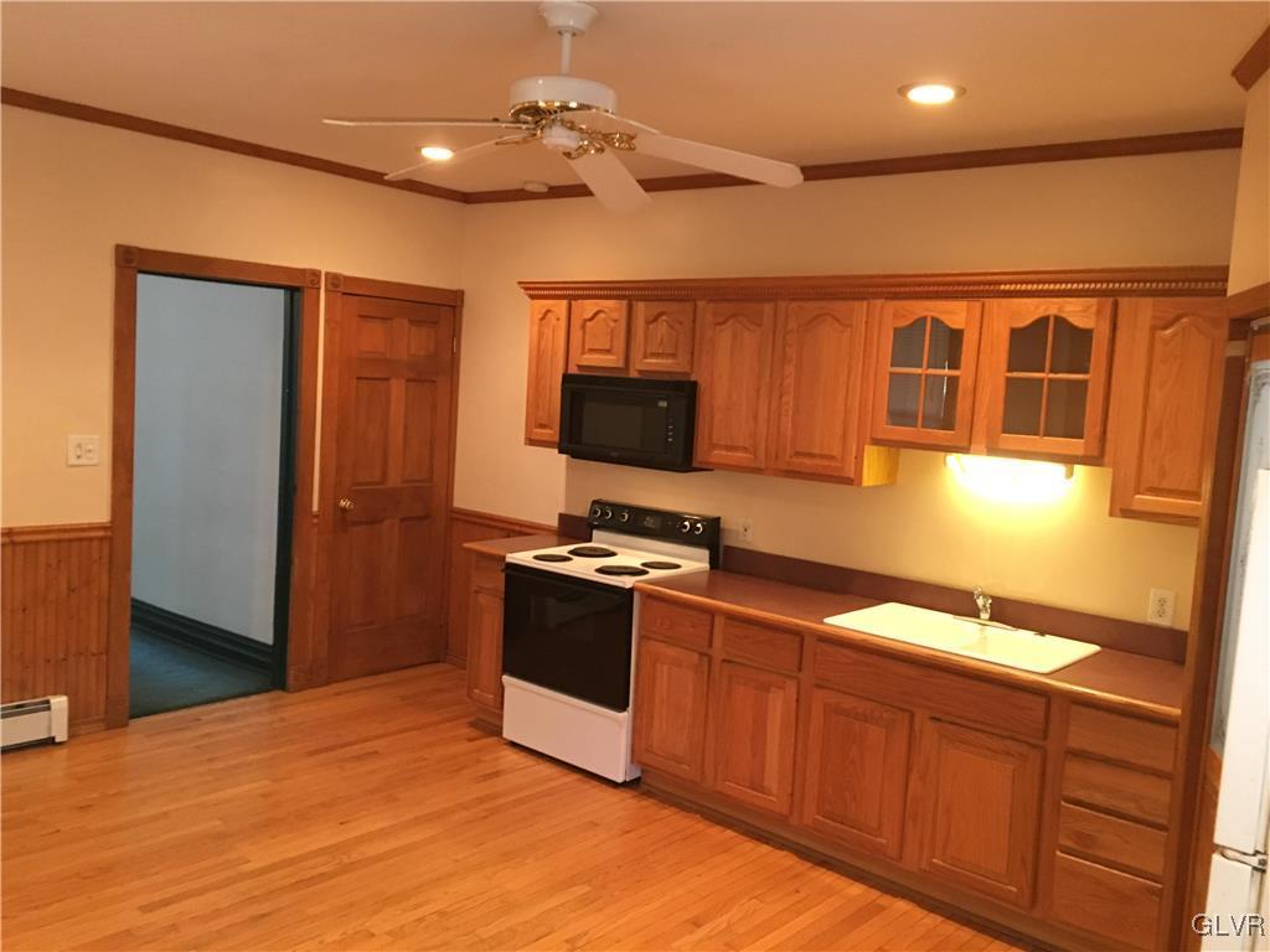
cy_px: 476
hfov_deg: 61.7
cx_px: 635
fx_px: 1064
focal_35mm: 29
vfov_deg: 48.2
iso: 200
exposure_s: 1/20
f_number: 2.2
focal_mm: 4.15
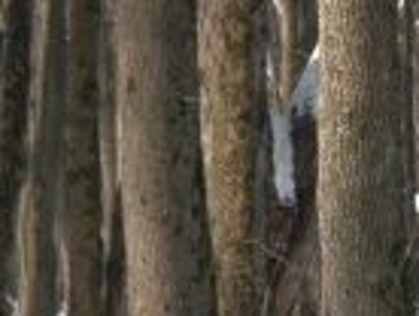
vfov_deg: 2.5
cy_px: 559
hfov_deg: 3.4
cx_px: 337
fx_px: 7081
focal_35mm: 584
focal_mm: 70
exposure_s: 1/250
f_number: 8
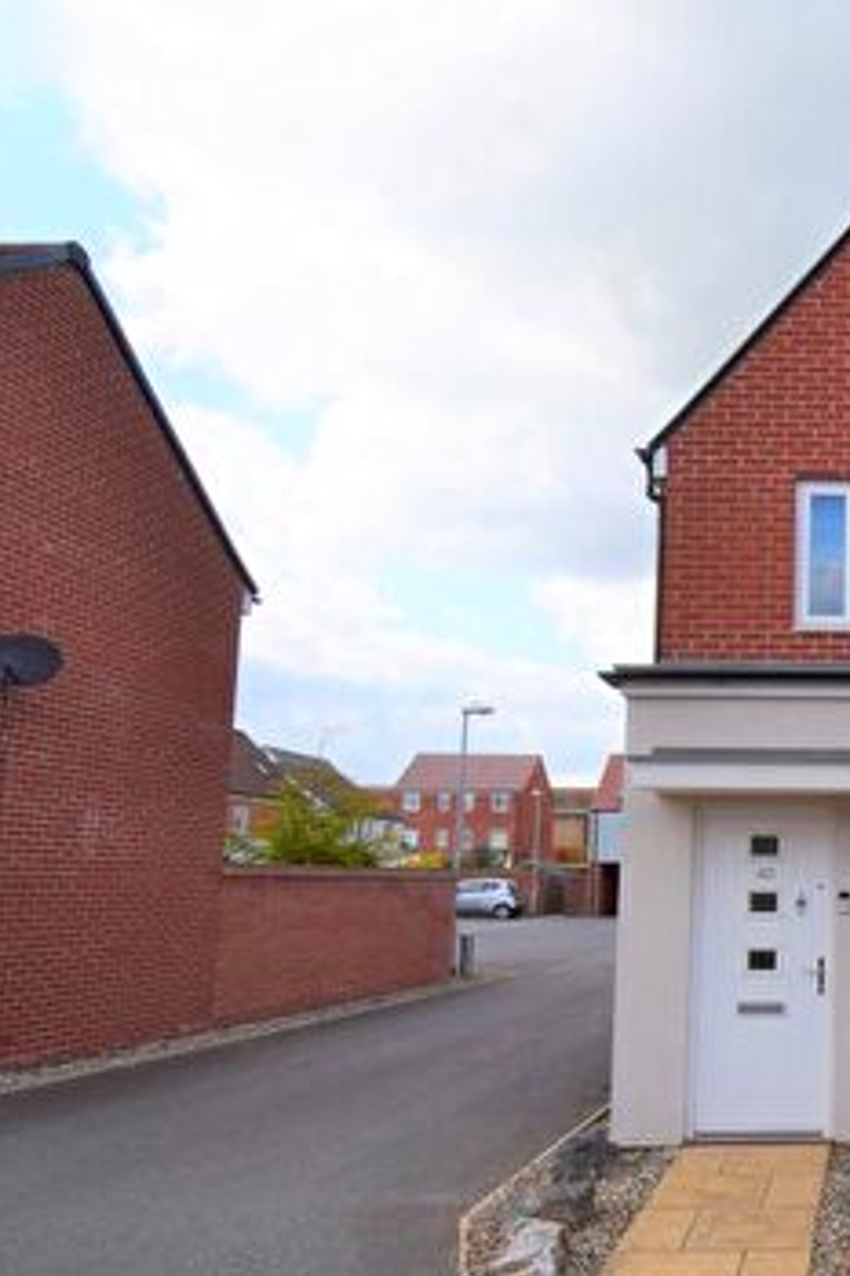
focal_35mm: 30
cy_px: 756
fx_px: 1063
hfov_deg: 37.2
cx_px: 916
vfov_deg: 61.5
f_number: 11
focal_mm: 10
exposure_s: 1/400
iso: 400
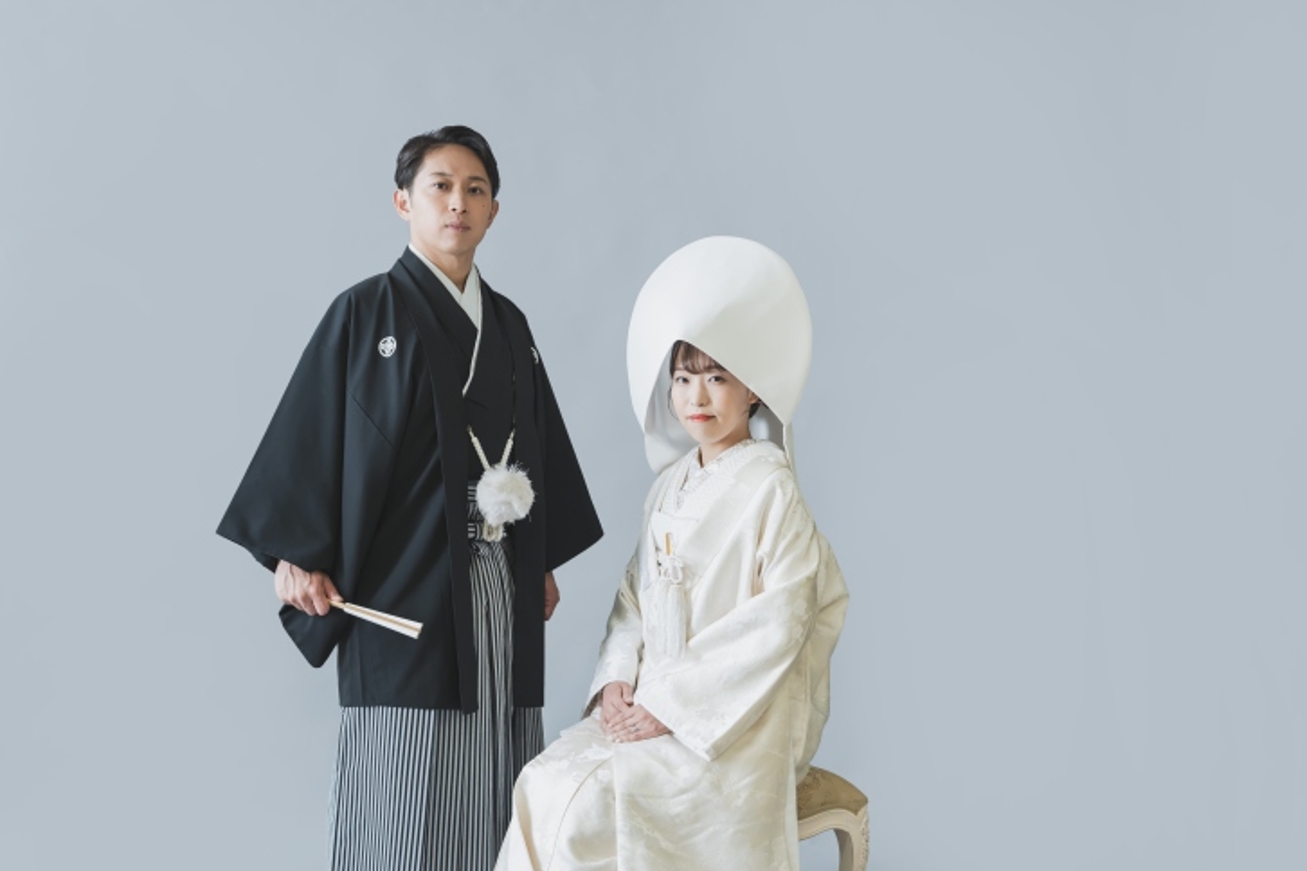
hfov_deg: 36.8
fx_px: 1960
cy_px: 422
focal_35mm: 54
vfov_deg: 25.1
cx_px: 708
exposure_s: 1/125
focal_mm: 49
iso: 1000
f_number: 4
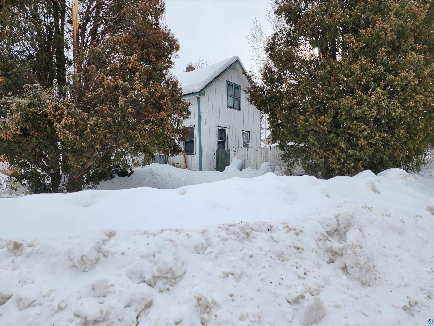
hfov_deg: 73.9
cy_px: 163
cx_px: 217
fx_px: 288
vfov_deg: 58.9
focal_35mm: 23
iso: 12
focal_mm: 6.4
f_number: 1.8
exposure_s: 1/279
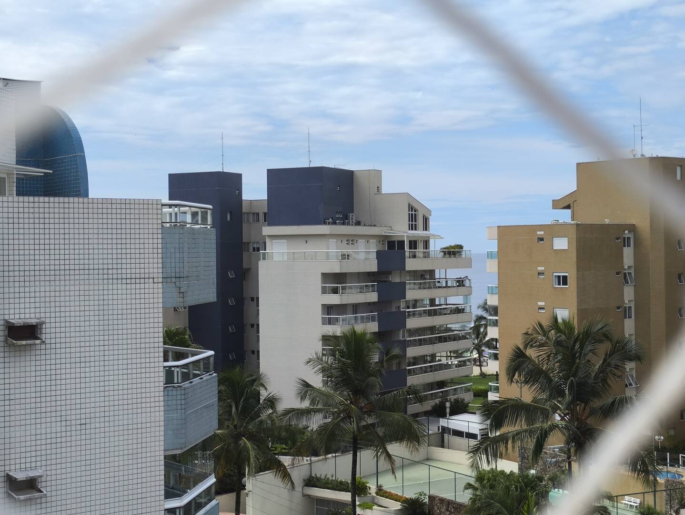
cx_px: 342
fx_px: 1188
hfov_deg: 32.2
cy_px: 258
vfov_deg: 24.4
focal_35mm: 60
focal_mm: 4.71
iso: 50
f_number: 1.7
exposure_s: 1/1201
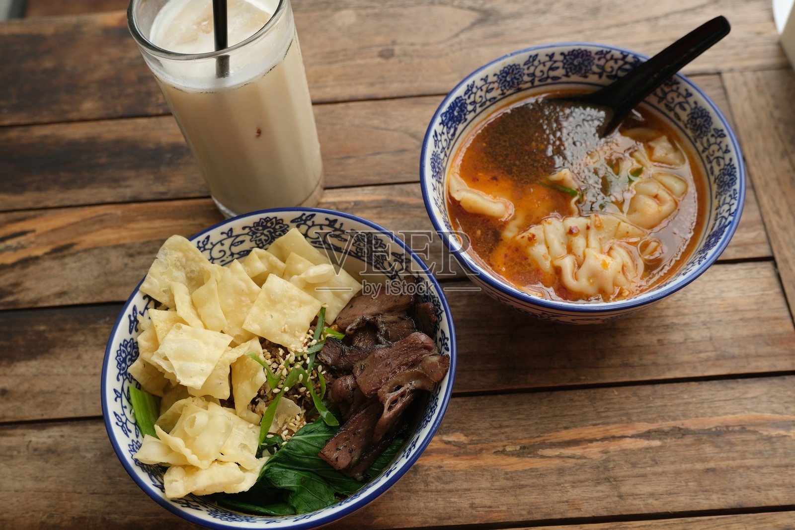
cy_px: 265
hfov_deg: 47.4
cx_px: 398
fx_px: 905
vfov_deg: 32.6
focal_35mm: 41
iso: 160
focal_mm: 27.1
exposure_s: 1/140
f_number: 5
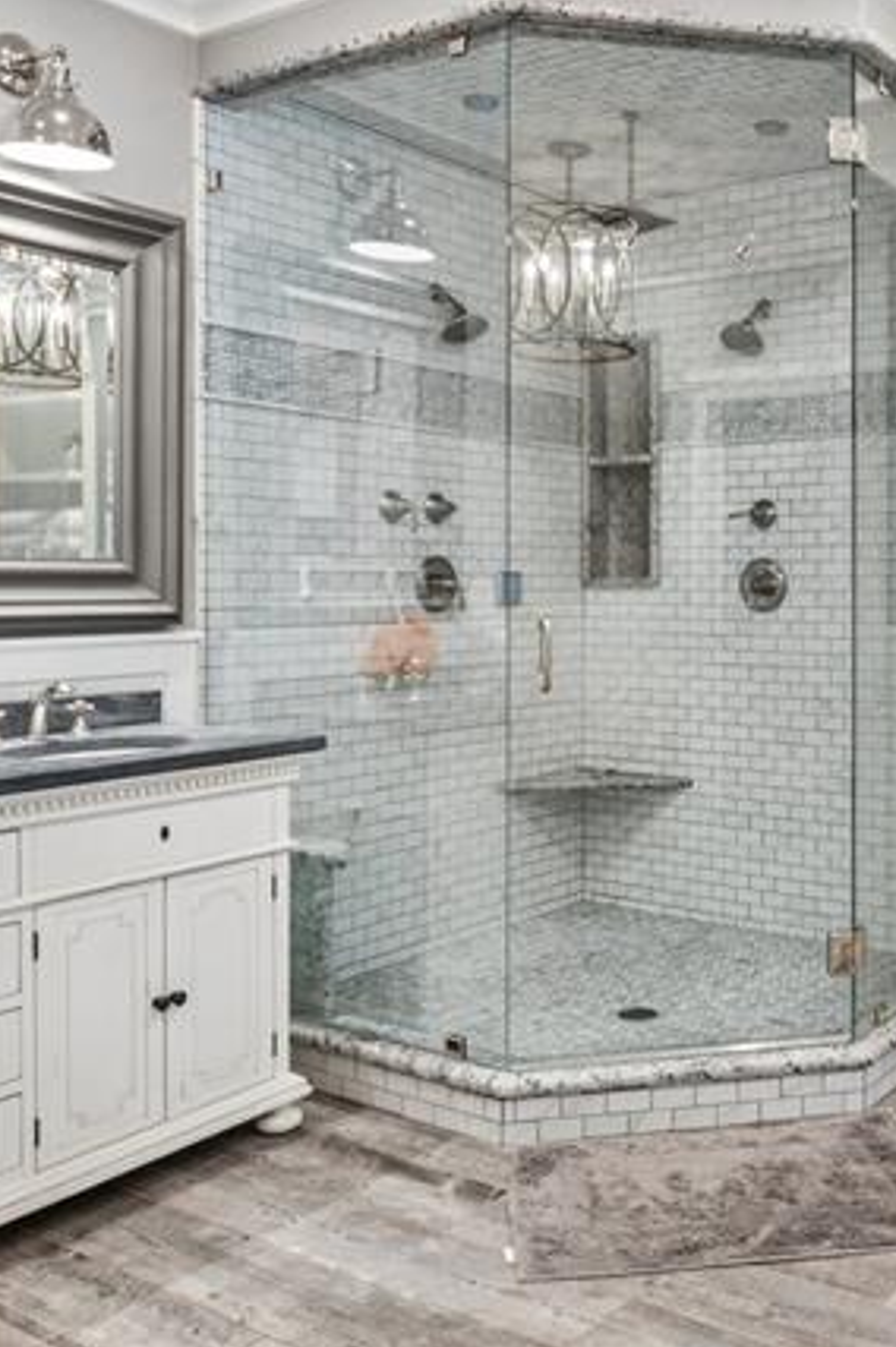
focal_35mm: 36
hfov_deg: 35.5
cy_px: 565
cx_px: 729
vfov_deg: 52.9
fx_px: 1346
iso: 100
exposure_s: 2
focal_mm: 15
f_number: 11
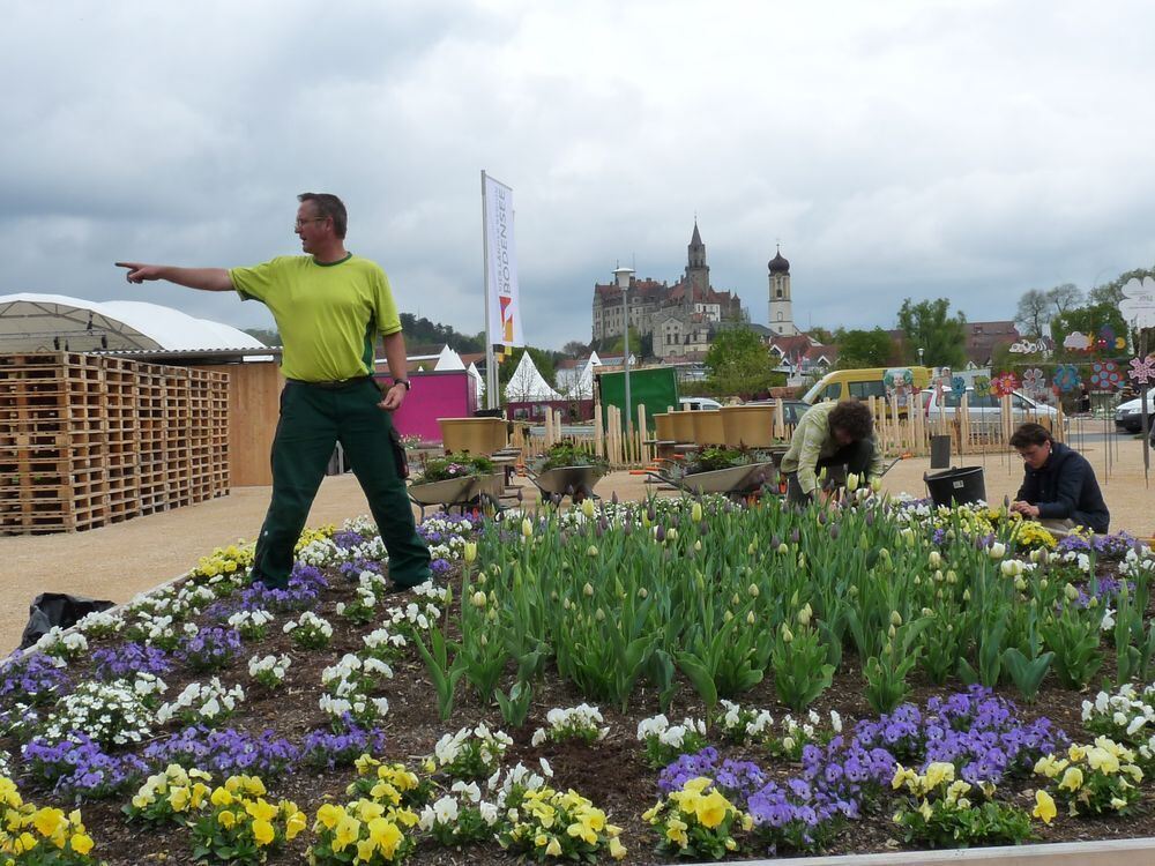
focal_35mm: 36
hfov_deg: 51.4
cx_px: 578
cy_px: 433
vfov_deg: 39.7
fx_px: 1201
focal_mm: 4.8
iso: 160
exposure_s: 1/500
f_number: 5.6
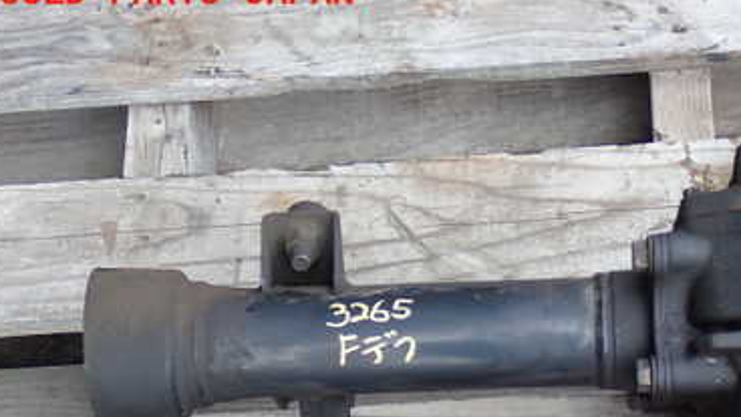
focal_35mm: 96
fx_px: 1886
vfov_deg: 12.5
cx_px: 592
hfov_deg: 21.9
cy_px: 419
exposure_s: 1/100
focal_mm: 9.65
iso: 200
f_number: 3.3
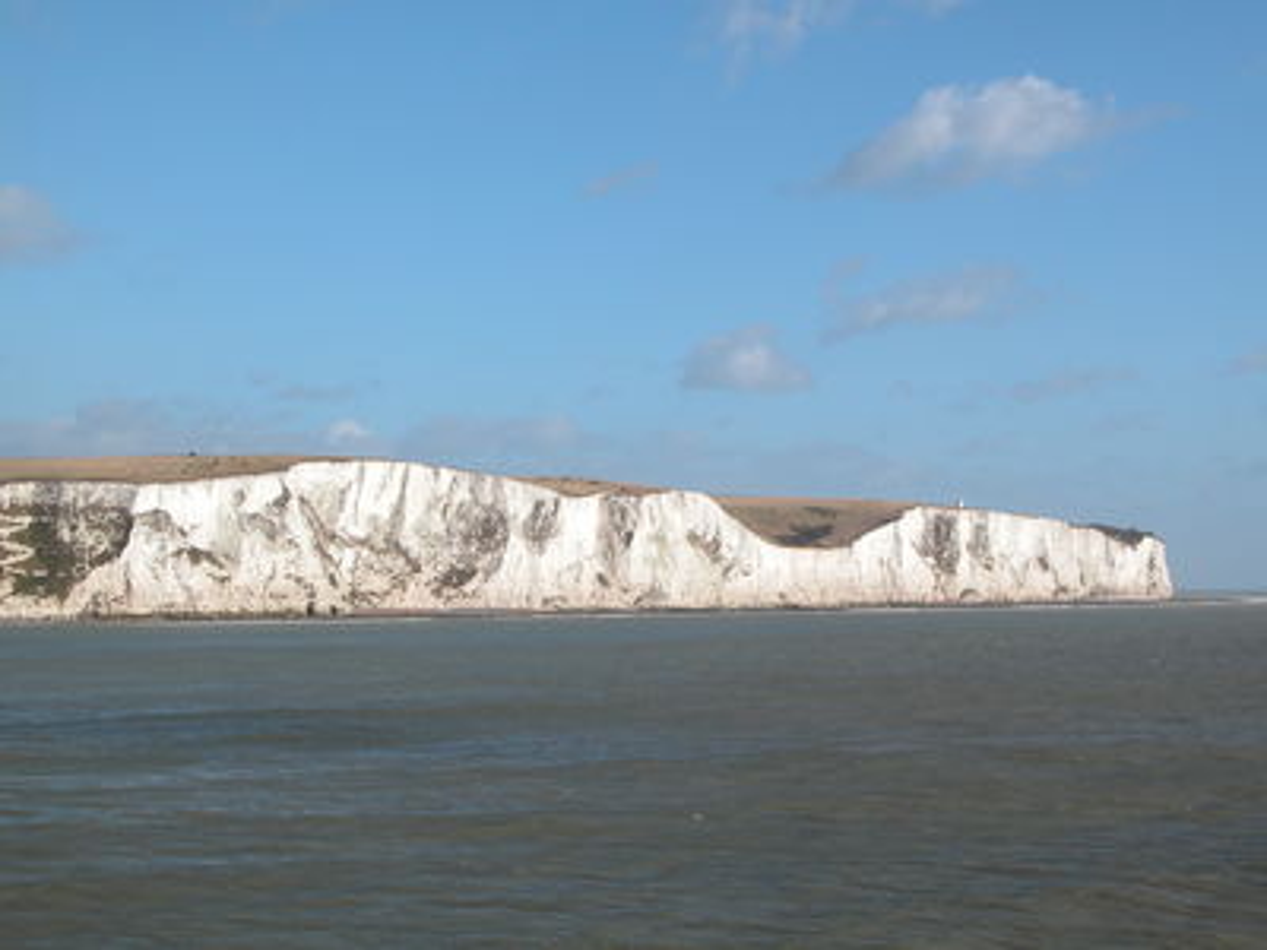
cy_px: 475
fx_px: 2526
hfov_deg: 28.2
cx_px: 634
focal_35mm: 69
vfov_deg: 21.3
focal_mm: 17.8
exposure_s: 1/354
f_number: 7.4
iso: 100
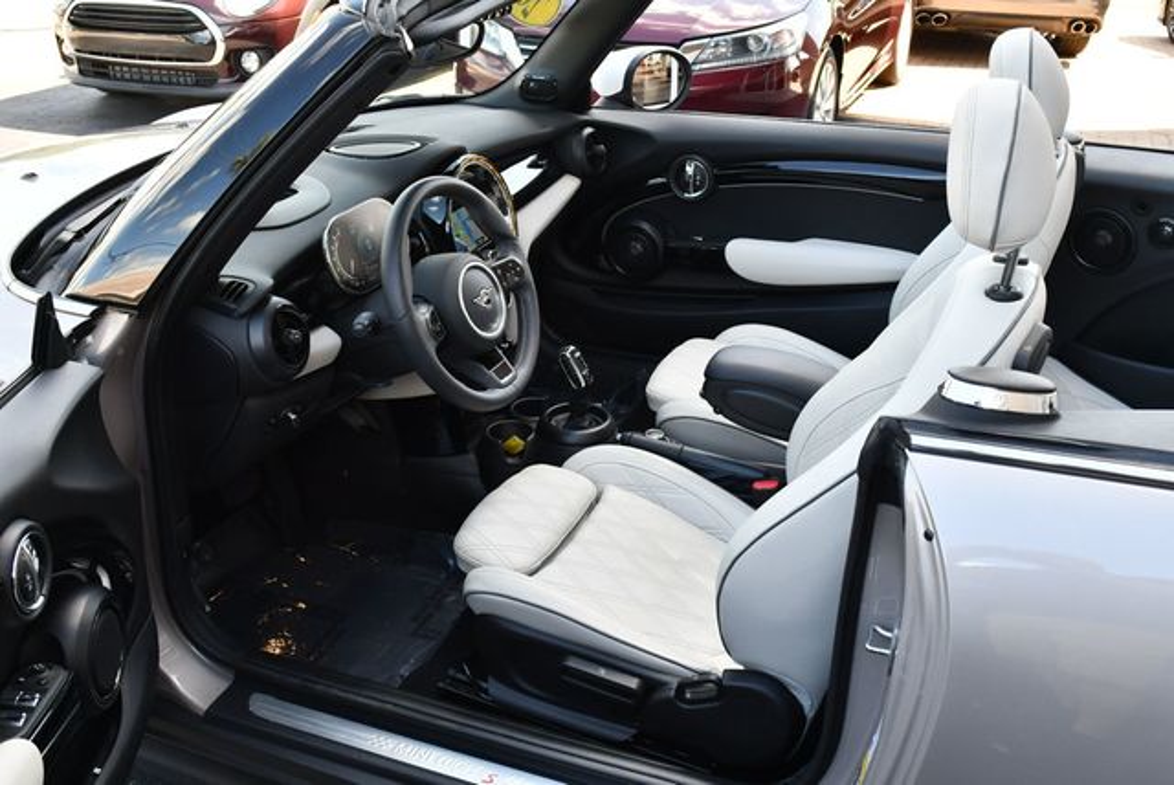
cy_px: 392
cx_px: 587
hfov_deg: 53.1
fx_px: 1175
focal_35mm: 36
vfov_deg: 36.9
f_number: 5.6
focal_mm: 18
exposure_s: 1/250
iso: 400
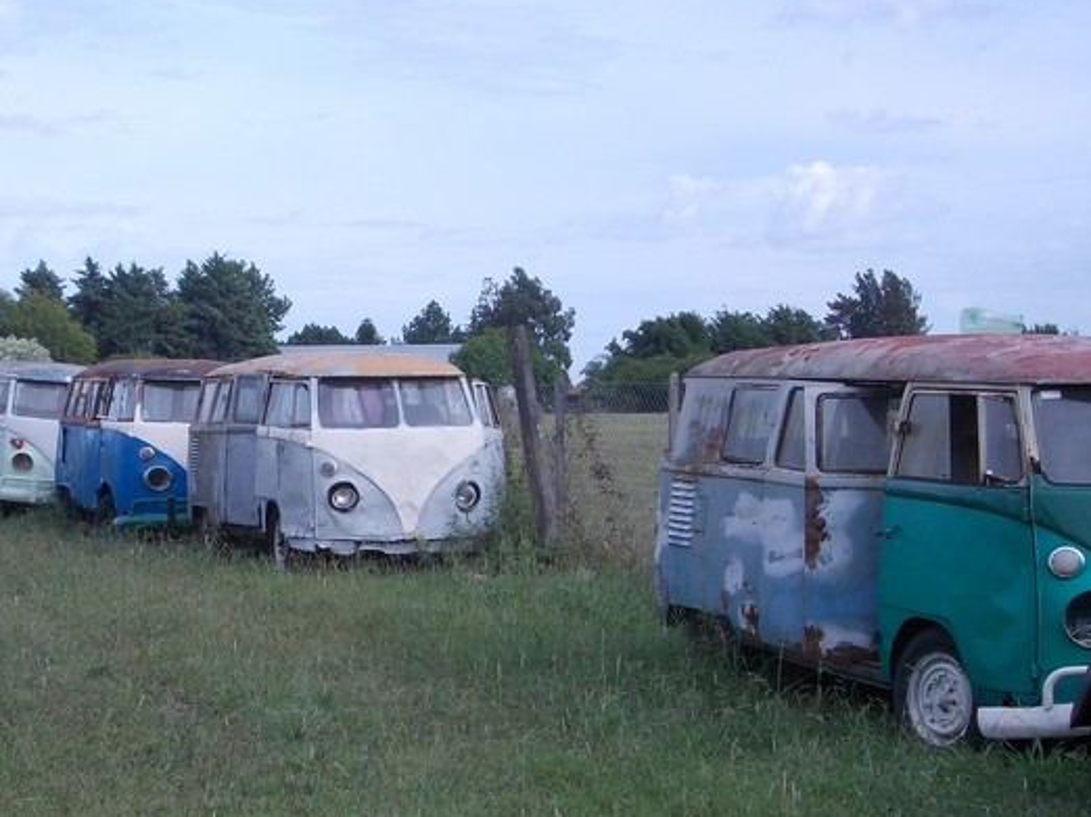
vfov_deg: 16.7
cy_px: 573
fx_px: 2772
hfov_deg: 22.1
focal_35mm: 88
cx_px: 299
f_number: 4
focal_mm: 8.5
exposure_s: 1/500
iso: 80
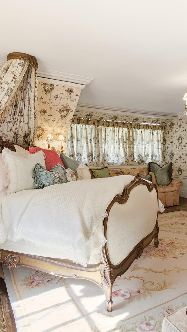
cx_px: 123
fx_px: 229
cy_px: 161
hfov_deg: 43.8
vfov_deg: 71.9
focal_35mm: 26
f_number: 9
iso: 250
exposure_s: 1/40
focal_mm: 16
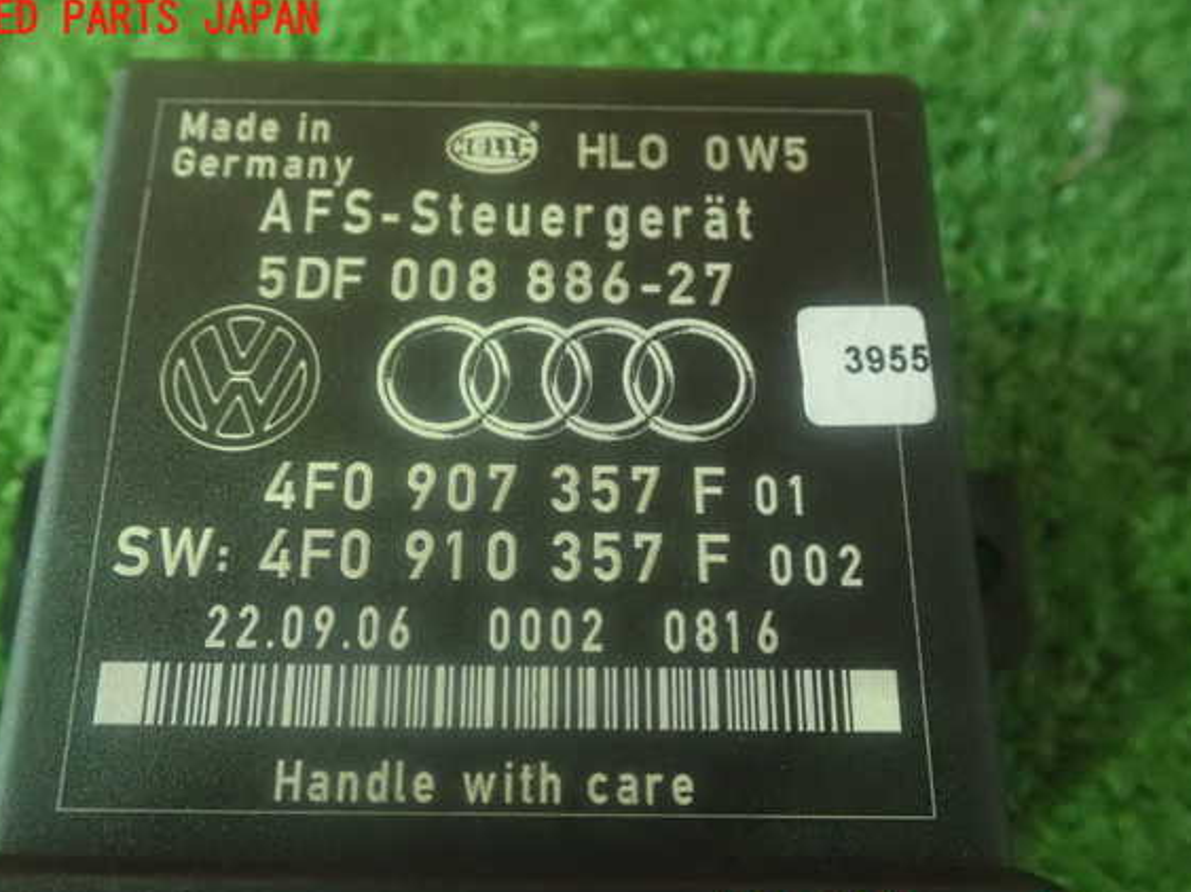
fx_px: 1101
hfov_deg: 56.8
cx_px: 569
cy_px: 469
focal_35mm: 32
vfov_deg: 44.1
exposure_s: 1/20
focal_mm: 5.5
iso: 1600
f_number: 2.3
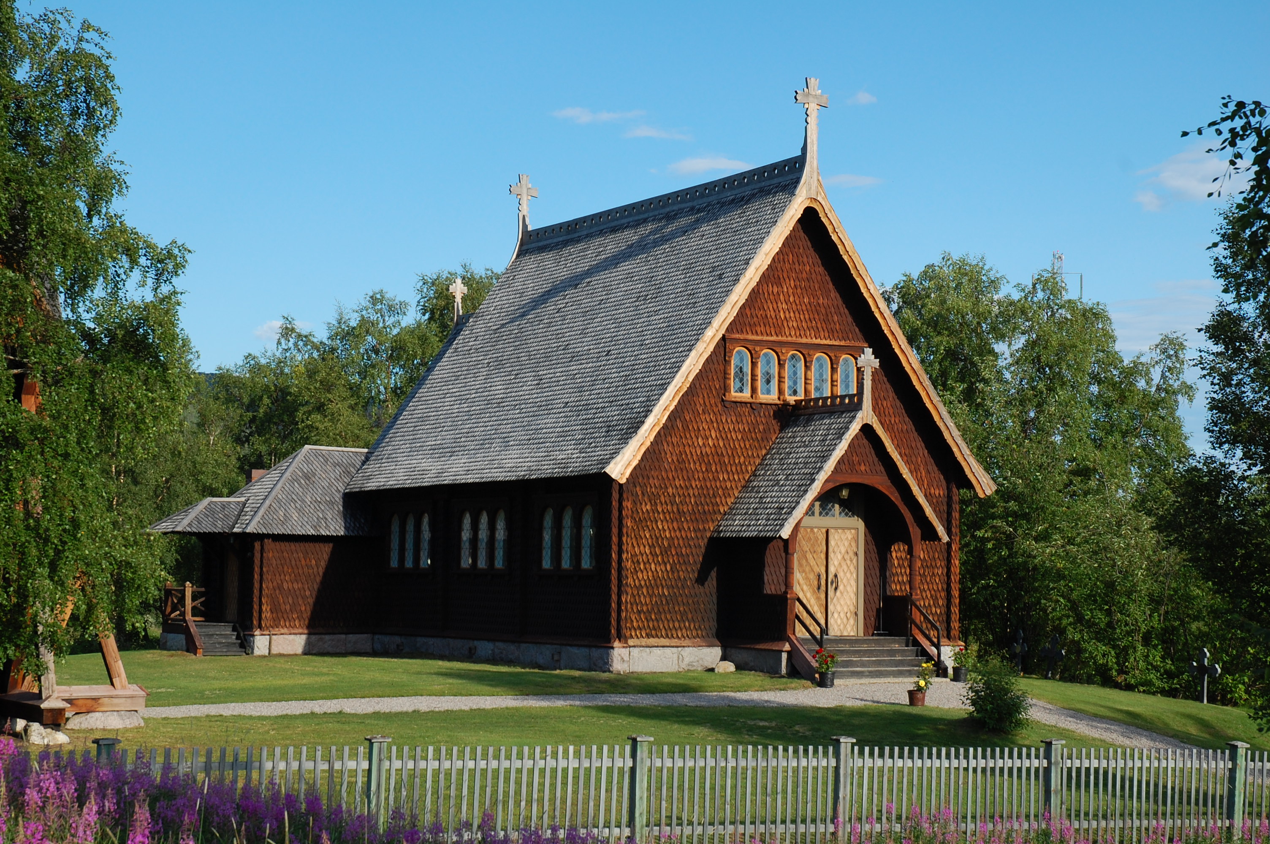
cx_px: 635
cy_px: 422
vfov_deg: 20.6
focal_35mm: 66
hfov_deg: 30.5
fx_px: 2326
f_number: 9
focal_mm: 44
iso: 200
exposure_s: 1/320
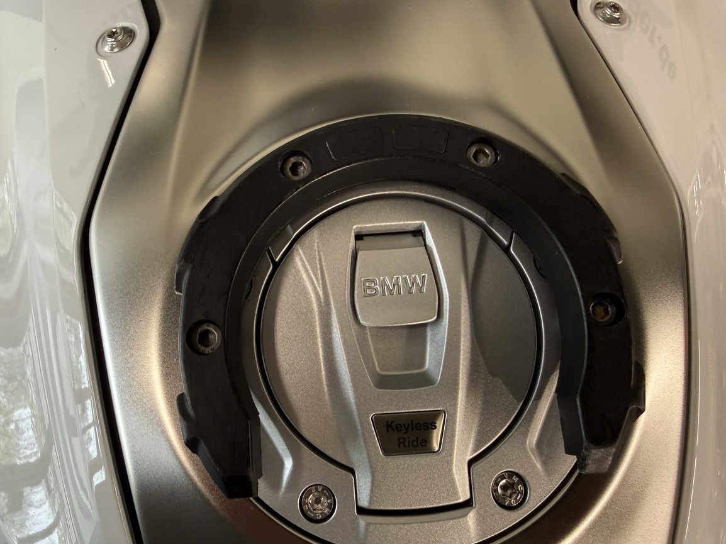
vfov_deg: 53.0
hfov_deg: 67.3
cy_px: 272
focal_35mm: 26
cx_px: 372
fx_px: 545
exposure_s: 1/100
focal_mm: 2.22
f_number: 2.2
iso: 320
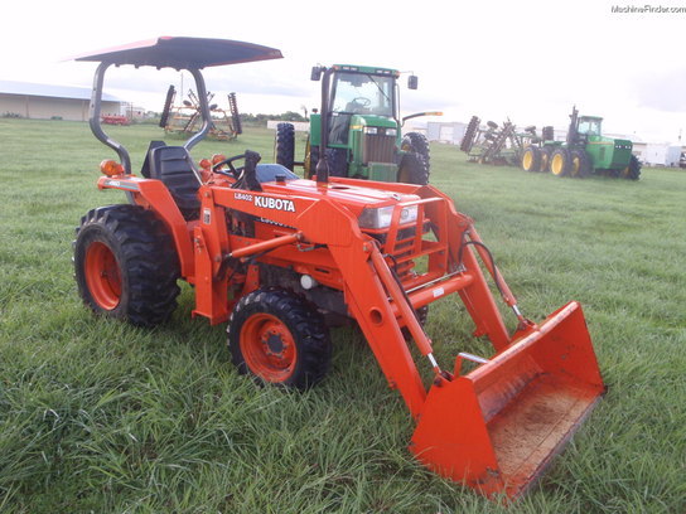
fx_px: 555
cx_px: 343
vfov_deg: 49.7
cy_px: 257
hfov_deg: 63.4
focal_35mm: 28
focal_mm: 5
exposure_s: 1/40
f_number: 3.5
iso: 64
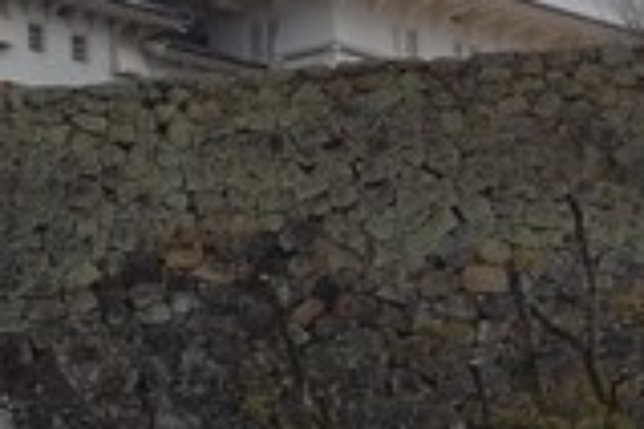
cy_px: 12
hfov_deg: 9.7
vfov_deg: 6.7
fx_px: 3649
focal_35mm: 204
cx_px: -393
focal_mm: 16.62
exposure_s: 1/640
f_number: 5.6
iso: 125
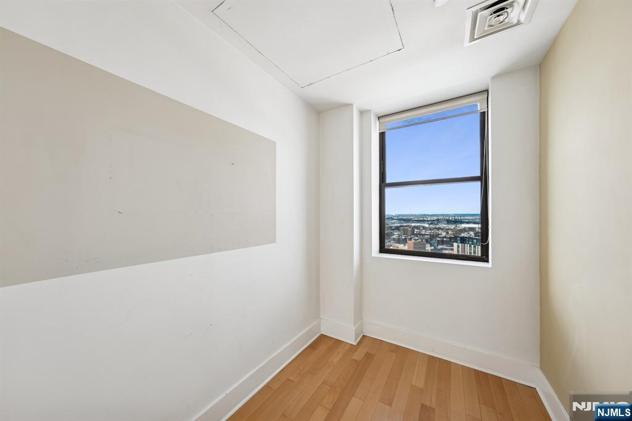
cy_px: 210
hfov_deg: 112.6
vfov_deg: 90.0
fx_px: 211
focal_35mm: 12
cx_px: 316
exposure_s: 1/60
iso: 160
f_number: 8
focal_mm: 8
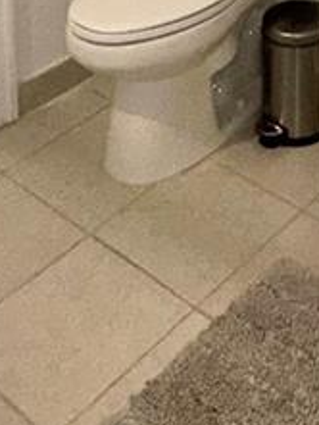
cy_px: -363
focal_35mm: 76
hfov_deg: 18.4
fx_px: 933
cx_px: 377
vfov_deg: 18.9
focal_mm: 2.22
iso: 80
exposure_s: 1/74
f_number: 2.2
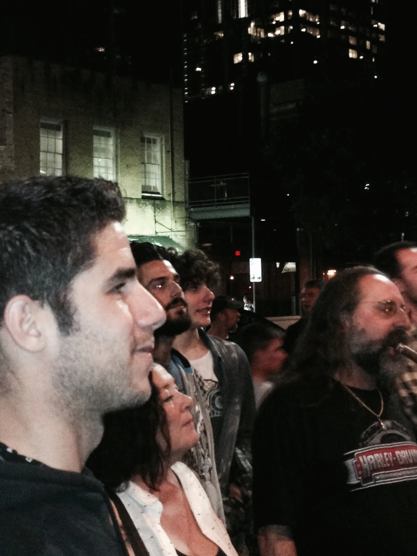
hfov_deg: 22.9
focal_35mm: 64
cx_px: 191
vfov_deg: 30.2
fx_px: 1028
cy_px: 222
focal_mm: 4.12
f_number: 2.4
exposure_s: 1/16
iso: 400
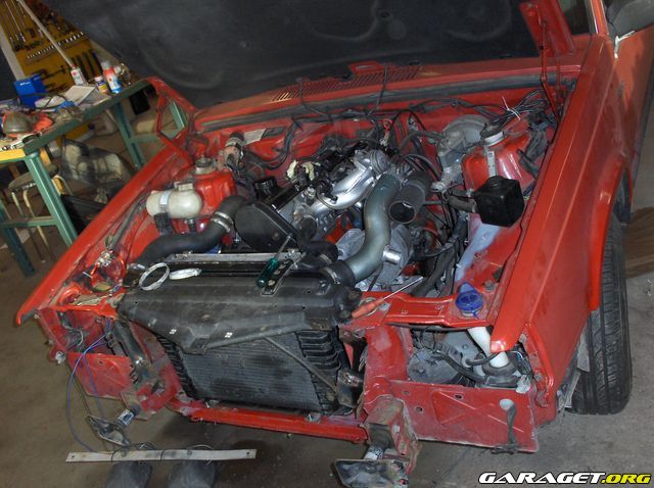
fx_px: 528
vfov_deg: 49.6
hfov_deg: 63.5
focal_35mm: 28
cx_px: 327
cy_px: 244
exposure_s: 1/60
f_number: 2.8
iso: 53
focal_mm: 5.8
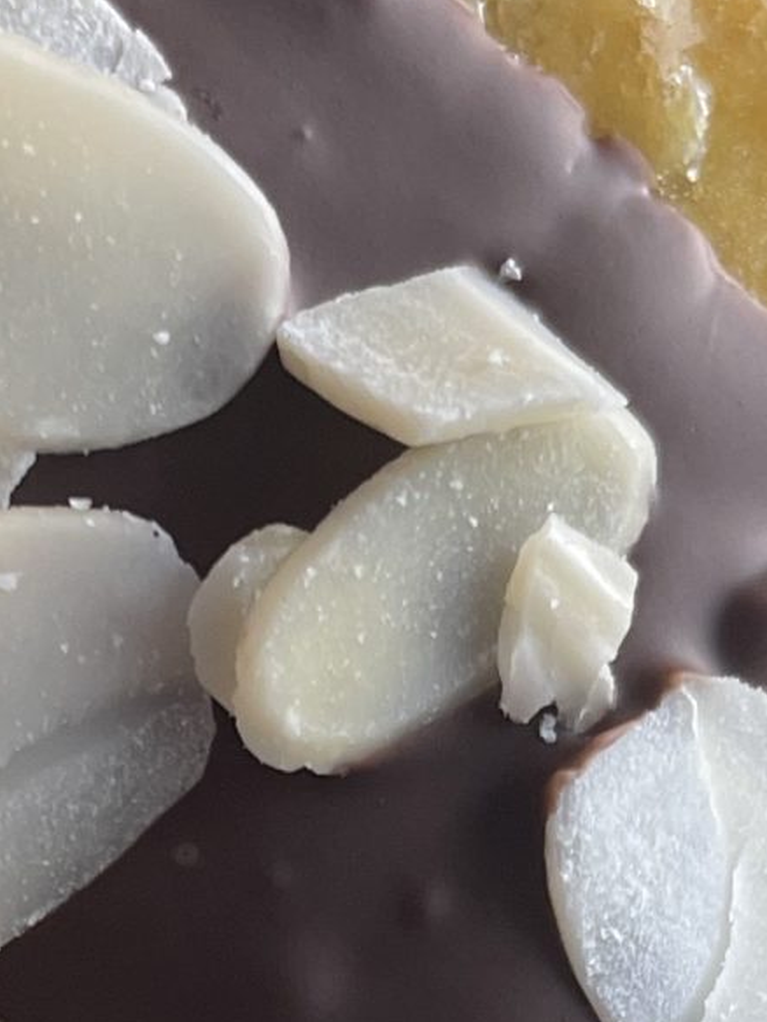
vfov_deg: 16.6
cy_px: 1213
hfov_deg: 12.9
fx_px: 3368
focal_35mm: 114
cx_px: 179
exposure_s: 1/93
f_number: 1.6
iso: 125
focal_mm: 4.2
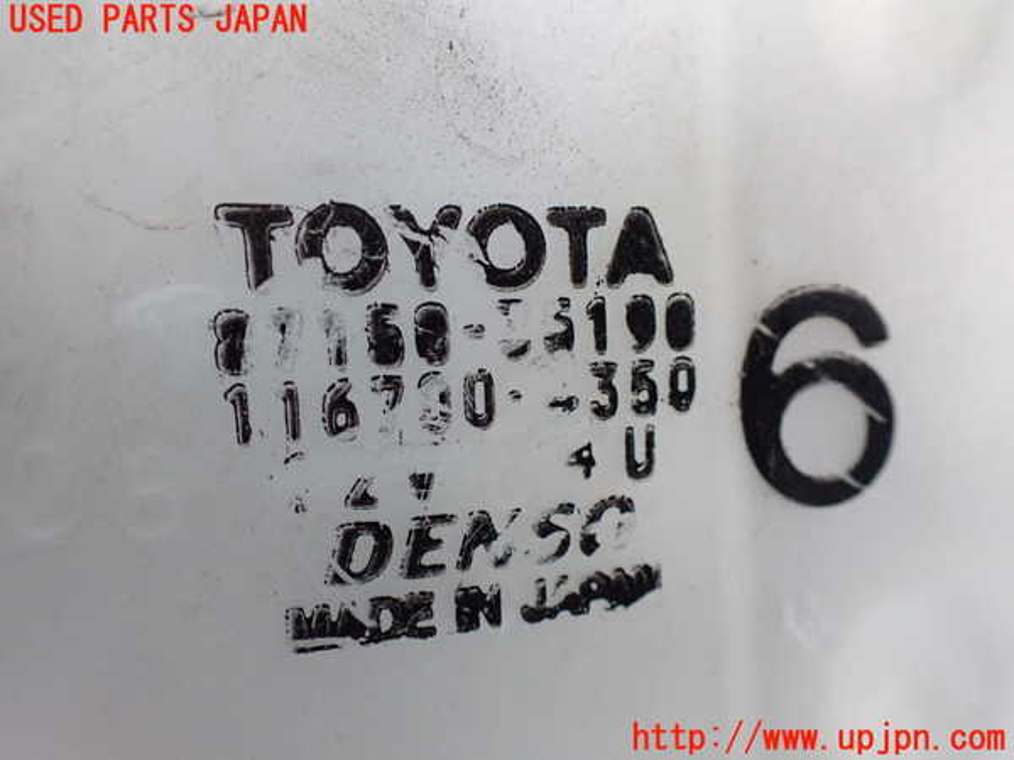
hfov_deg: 60.0
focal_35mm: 30
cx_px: 507
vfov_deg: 46.8
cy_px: 380
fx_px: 879
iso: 800
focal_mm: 5.4
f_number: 2.3
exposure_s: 1/125
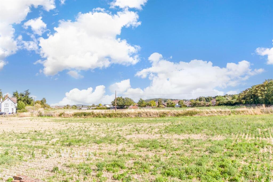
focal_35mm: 27
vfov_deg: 47.9
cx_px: 136
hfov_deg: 67.4
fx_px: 205
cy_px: 91
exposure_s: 1/400
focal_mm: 18
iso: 160
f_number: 8
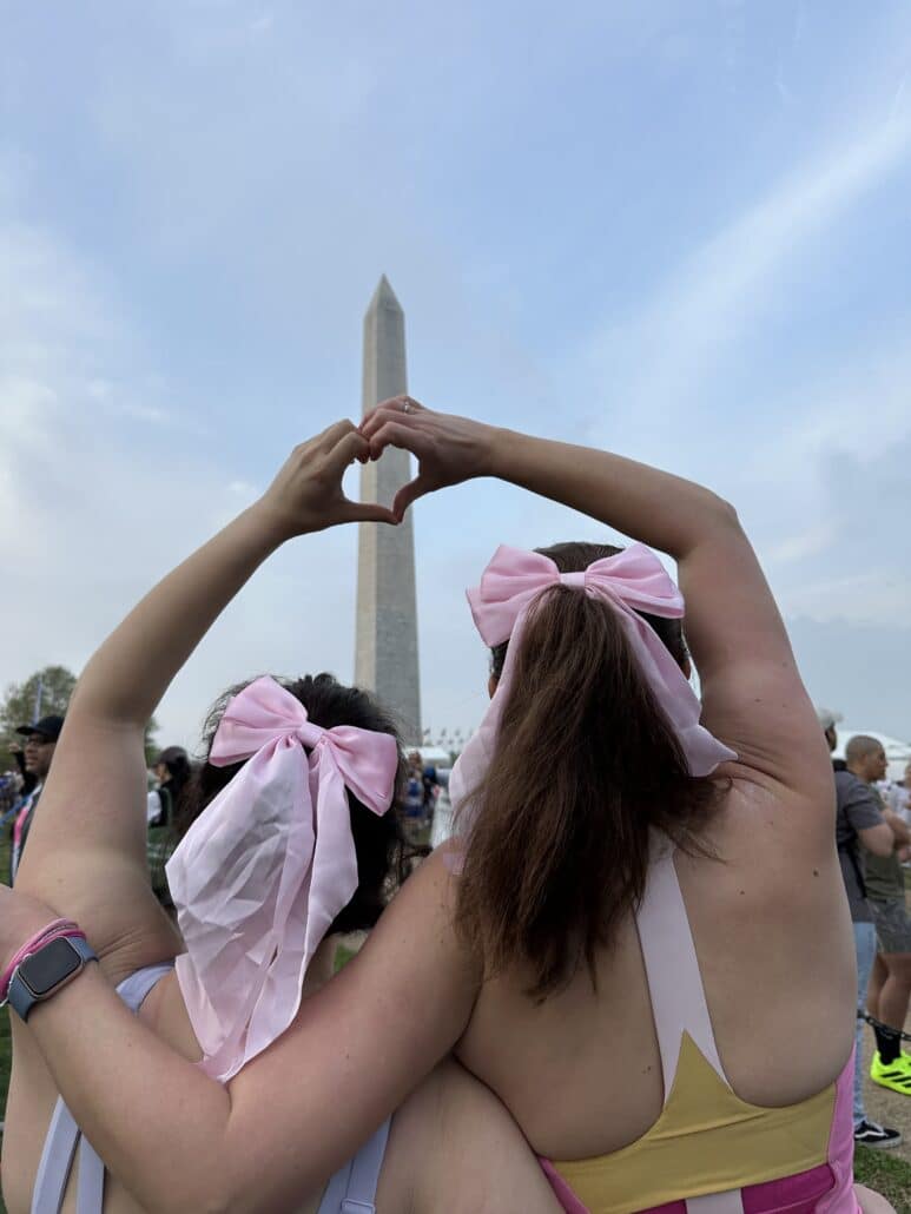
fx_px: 842
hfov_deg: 56.8
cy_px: 607
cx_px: 456
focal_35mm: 24
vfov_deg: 71.6
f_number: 1.78
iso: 80
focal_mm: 6.86
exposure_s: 1/529
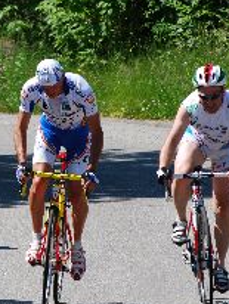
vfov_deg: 3.1
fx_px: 5546
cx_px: 34
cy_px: 132
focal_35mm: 630
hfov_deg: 2.4
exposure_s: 1/125
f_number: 9
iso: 100
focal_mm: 200
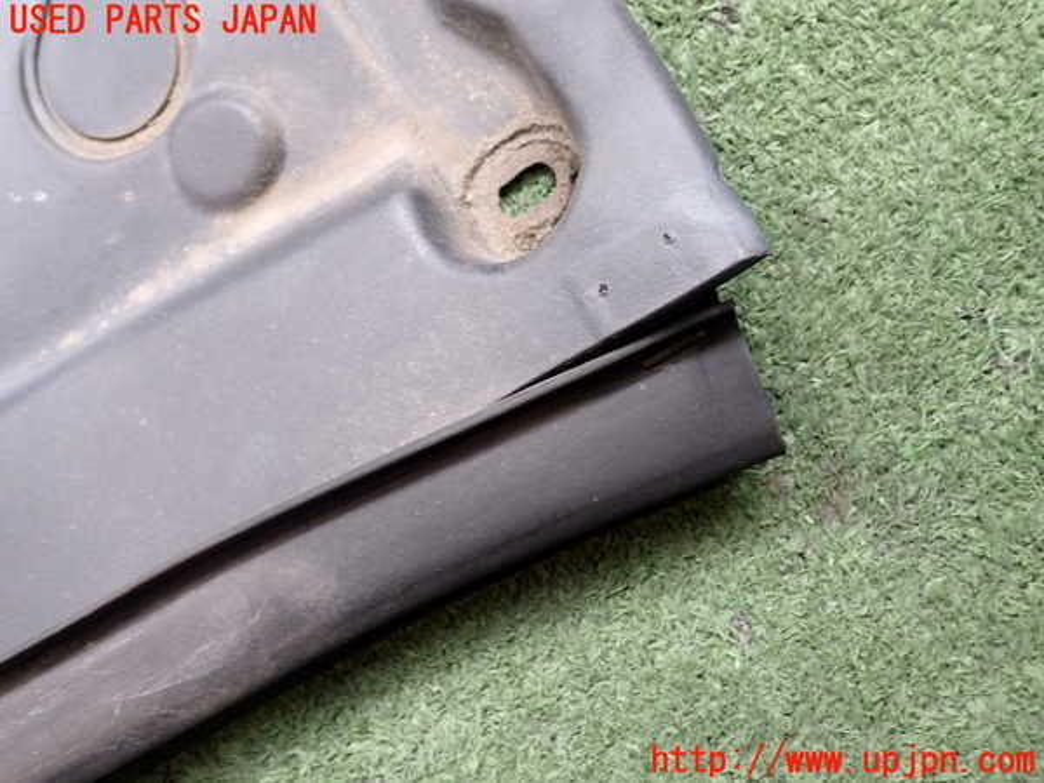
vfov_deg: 46.8
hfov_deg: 60.0
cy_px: 392
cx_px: 522
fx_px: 905
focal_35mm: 30
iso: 200
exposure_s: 1/60
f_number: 2.3
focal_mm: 5.4
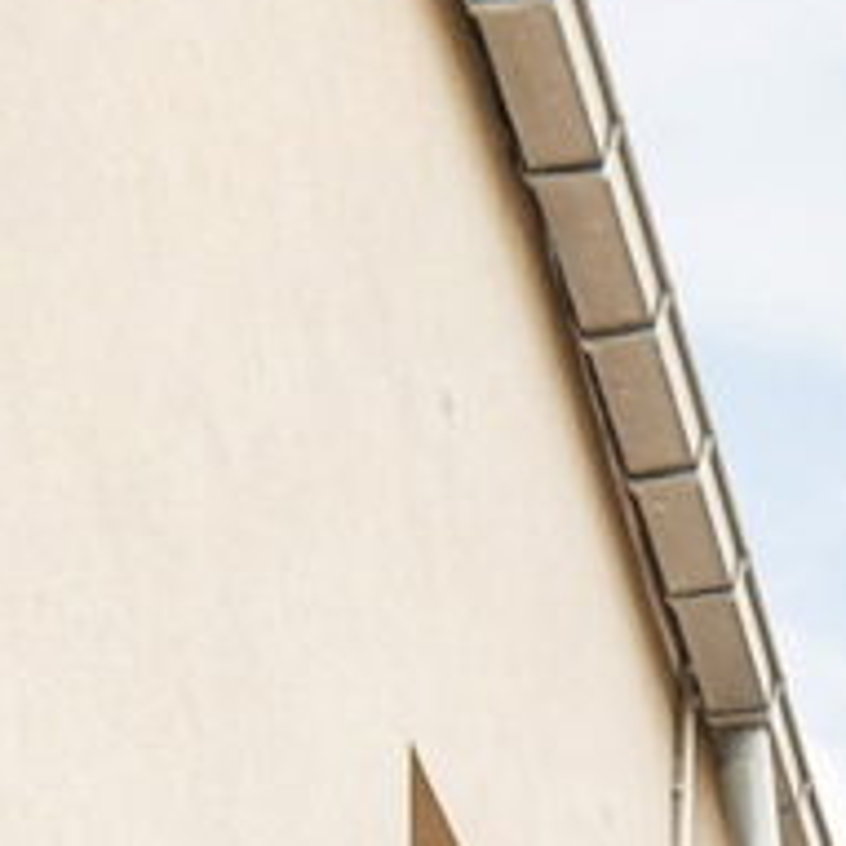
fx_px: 3982
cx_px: 1231
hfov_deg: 11.7
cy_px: 2910
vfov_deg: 8.8
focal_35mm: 144
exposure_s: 1/50
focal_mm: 15
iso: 320
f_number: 11
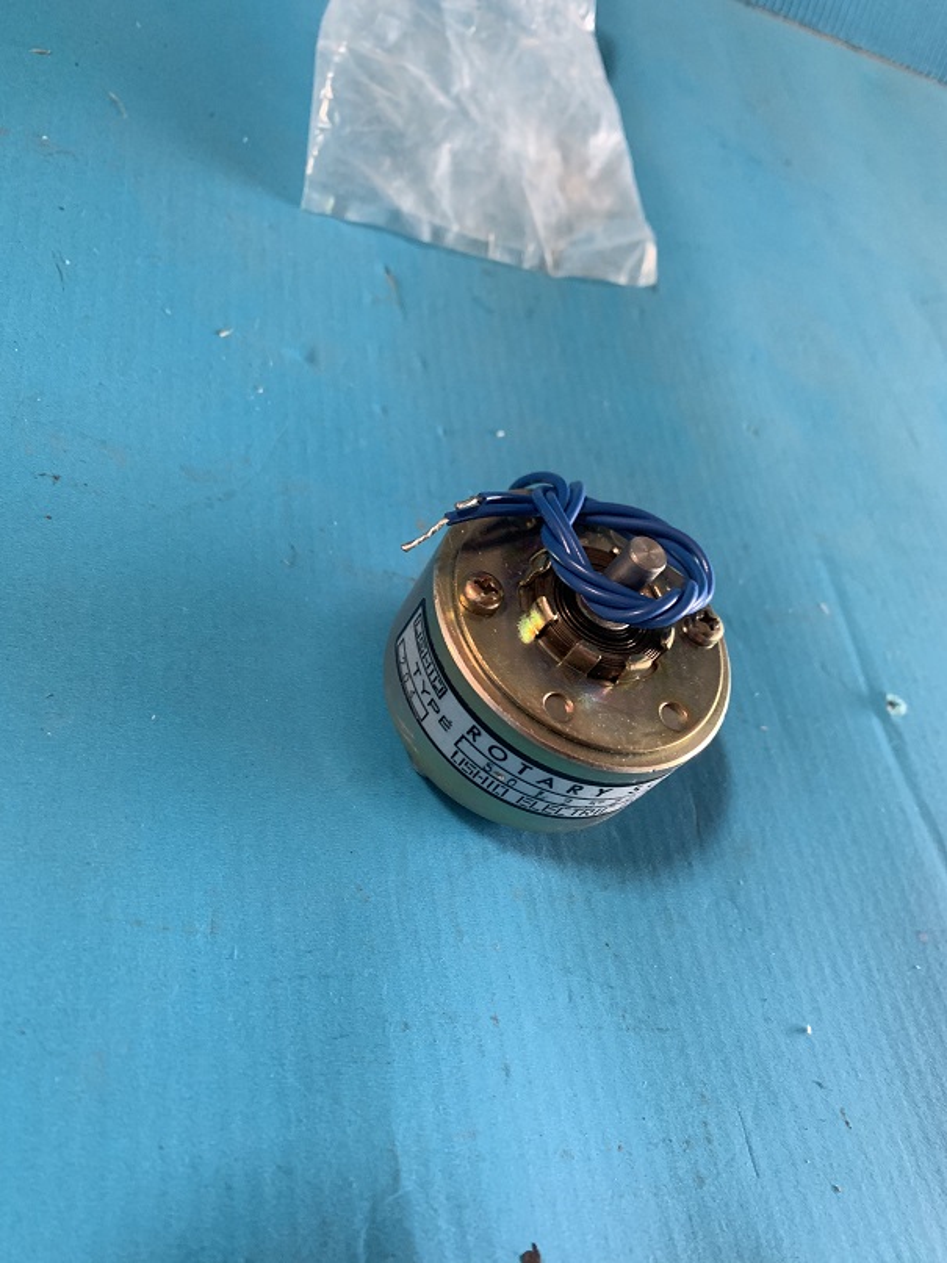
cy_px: 632
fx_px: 949
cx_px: 474
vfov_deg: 67.3
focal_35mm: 26
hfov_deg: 53.1
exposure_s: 1/60
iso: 250
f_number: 1.8
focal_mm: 4.25
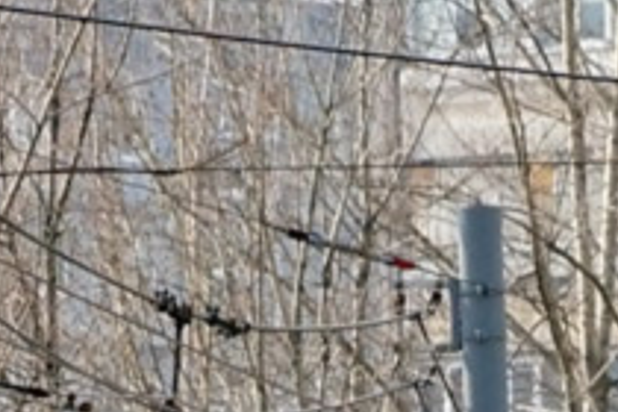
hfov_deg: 1.9
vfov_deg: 1.3
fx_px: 18573
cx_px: 306
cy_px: 1045
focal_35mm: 1082
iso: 200
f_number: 8
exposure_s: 1/320
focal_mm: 120
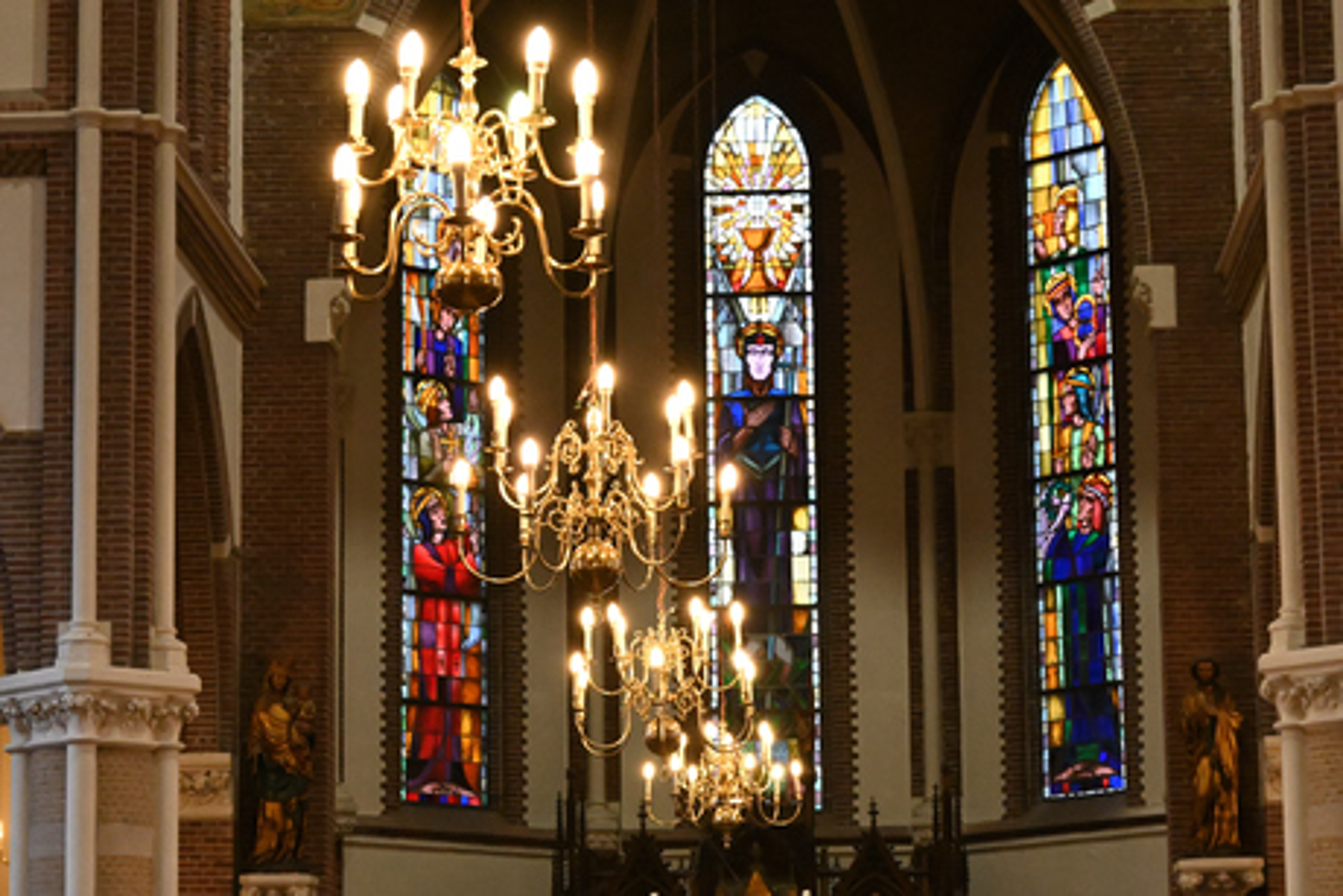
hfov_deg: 19.3
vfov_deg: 12.9
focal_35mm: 106
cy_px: 448
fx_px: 3955
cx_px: 672
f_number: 6
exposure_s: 1/250
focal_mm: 71
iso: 10000
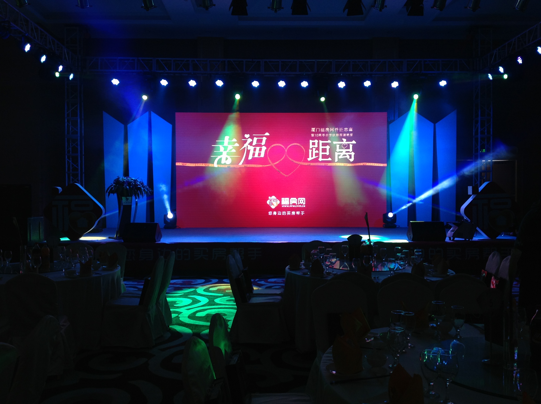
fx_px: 546
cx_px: 270
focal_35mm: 35
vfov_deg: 40.6
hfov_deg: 52.7
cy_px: 202
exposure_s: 1/40
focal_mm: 4.28
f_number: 2.4
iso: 50
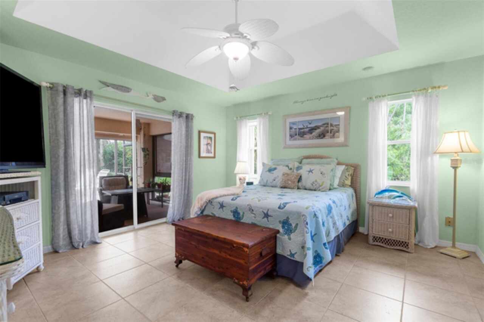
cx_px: 242
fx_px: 215
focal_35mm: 16
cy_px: 161
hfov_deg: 96.8
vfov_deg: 73.7
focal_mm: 16
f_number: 8
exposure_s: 1/5
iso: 400
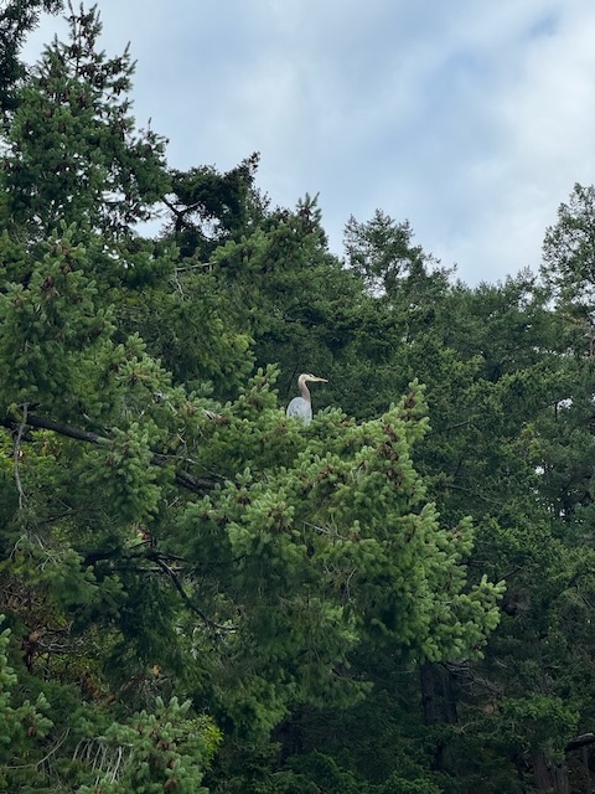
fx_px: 1765
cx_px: 298
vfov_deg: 25.3
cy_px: 397
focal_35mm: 77
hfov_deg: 19.1
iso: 25
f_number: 2.8
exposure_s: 1/229
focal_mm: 9
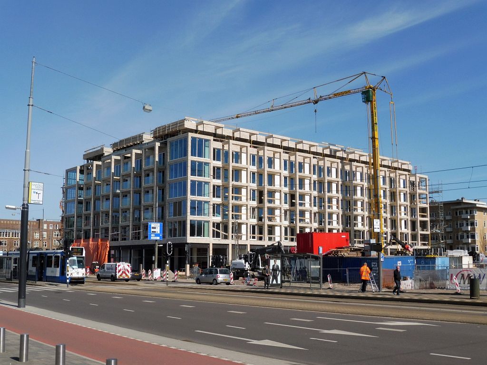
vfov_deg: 35.1
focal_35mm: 41
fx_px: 577
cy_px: 182
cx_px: 244
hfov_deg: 45.8
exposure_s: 1/800
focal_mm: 7.4
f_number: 5
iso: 100
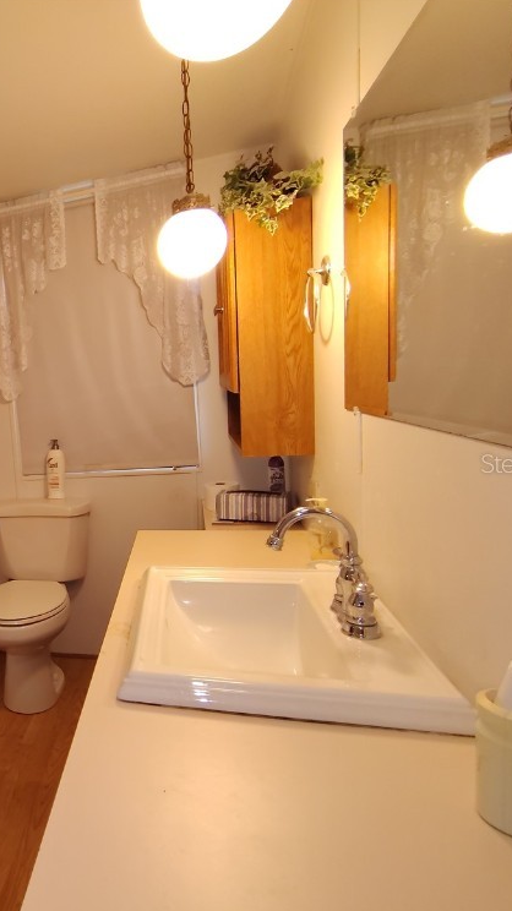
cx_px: -31
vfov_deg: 76.3
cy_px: 463
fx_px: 580
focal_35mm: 24
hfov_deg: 40.1
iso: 464
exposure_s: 1/40
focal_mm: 2.13
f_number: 2.2
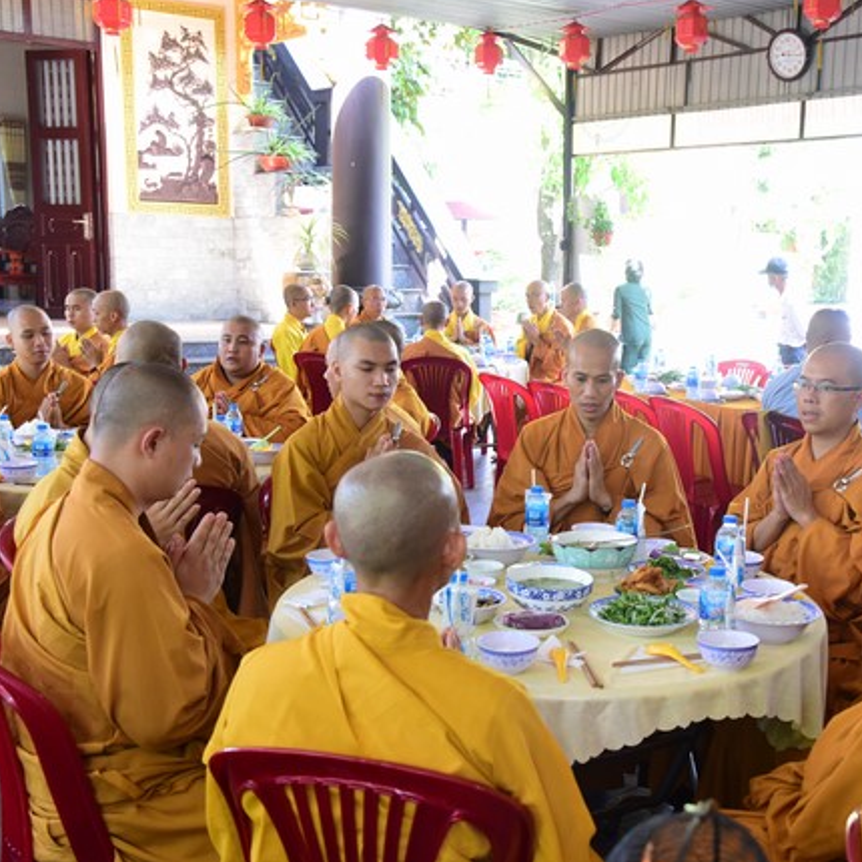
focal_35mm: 45
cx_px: 535
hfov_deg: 37.3
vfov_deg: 37.6
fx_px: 1268
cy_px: 429
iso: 1250
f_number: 5.6
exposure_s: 1/50
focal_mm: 35
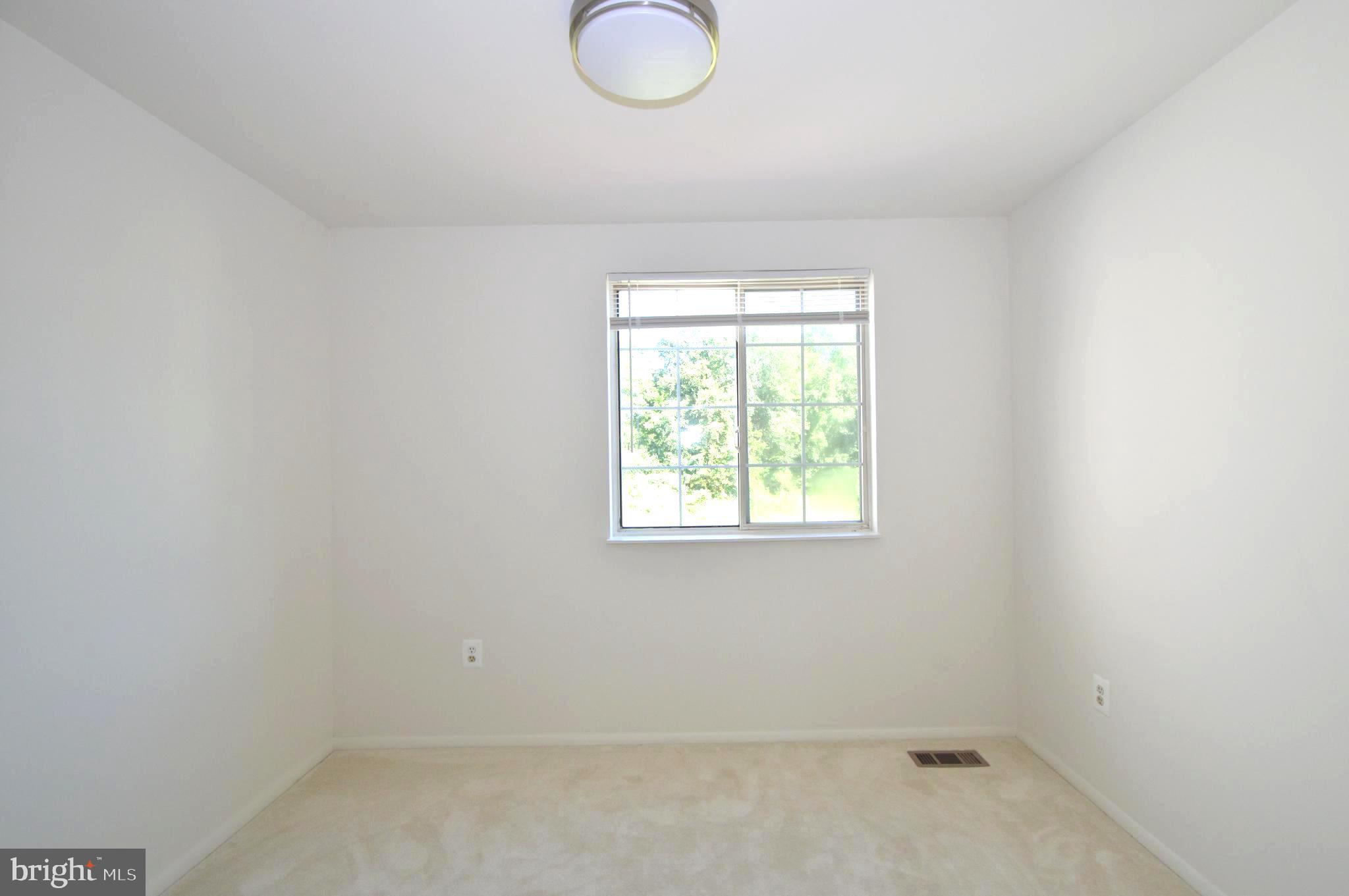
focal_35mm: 15
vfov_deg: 77.2
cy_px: 448
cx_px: 674
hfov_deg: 100.4
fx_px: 561
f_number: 7.1
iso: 500
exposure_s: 1/100
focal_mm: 10
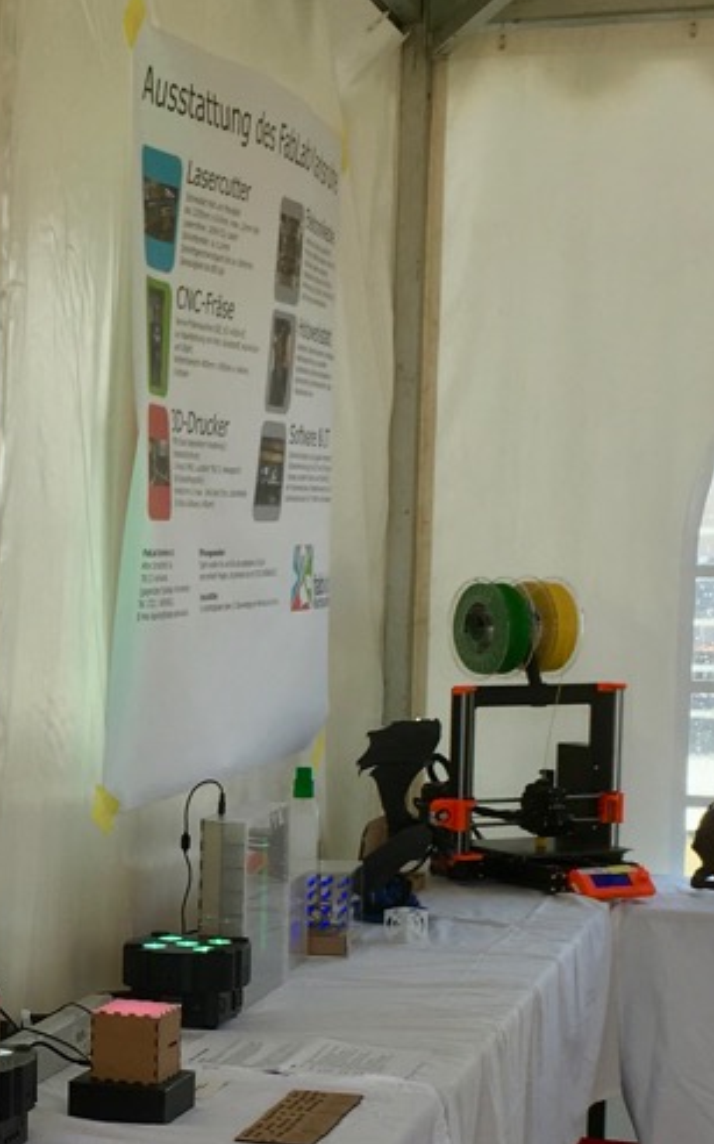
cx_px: -30
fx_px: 2494
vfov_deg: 25.6
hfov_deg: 15.9
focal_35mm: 80
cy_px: 837
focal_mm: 4.15
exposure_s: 1/220
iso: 25
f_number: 2.2
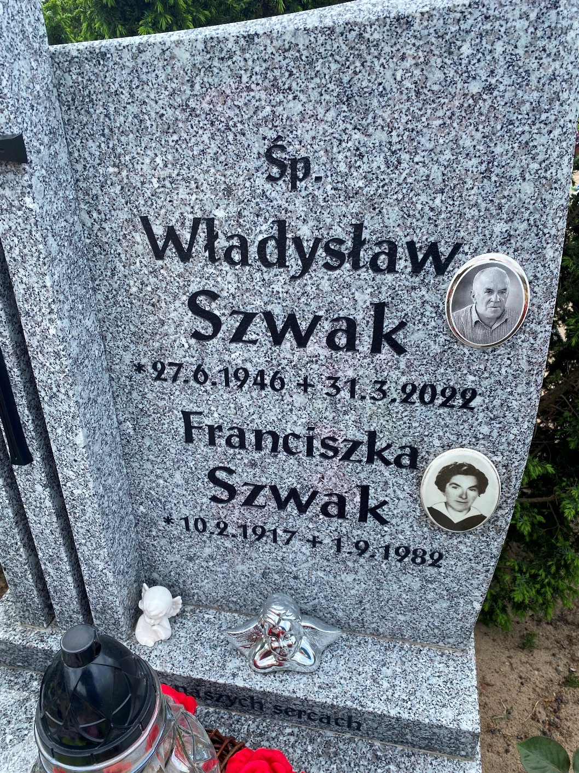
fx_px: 580
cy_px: 386
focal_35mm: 26
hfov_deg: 53.1
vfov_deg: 67.3
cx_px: 290
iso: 32
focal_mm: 4.25
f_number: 1.8
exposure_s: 1/626
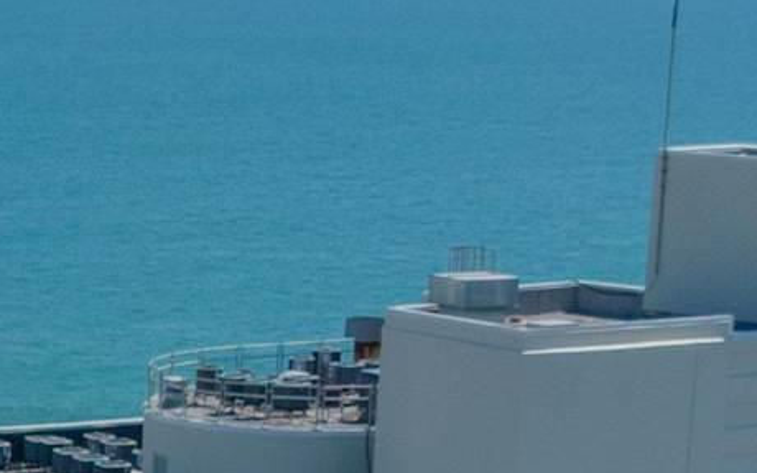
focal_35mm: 170
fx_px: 3506
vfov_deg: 7.3
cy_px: 1079
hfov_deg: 11.9
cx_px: -263
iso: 140
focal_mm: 6.72
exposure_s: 1/3000
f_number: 1.7
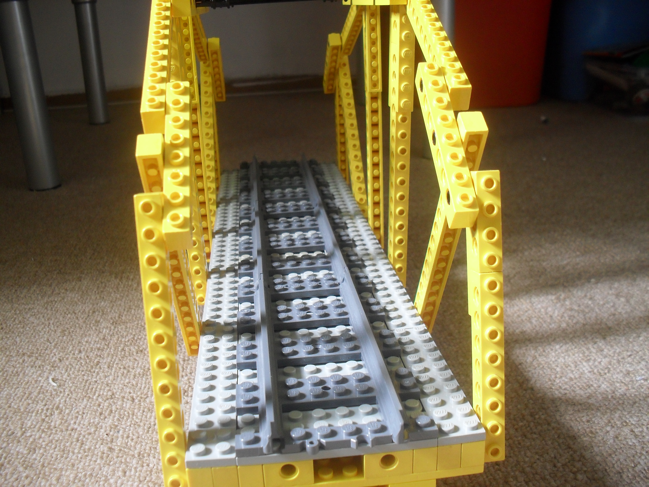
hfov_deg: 52.6
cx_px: 324
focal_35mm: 35
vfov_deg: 40.7
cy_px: 244
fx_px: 656
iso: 200
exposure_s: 1/3
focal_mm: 6.3
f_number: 3.2
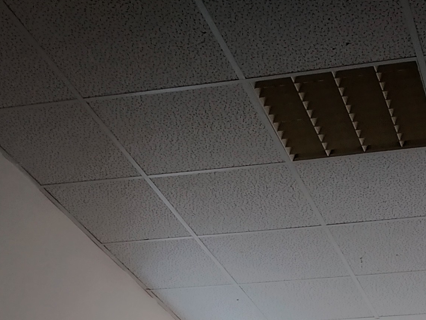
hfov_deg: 21.5
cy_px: 525
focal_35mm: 91
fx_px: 1120
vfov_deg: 14.7
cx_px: 259
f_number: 2.2
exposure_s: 1/33
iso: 200
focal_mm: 3.82
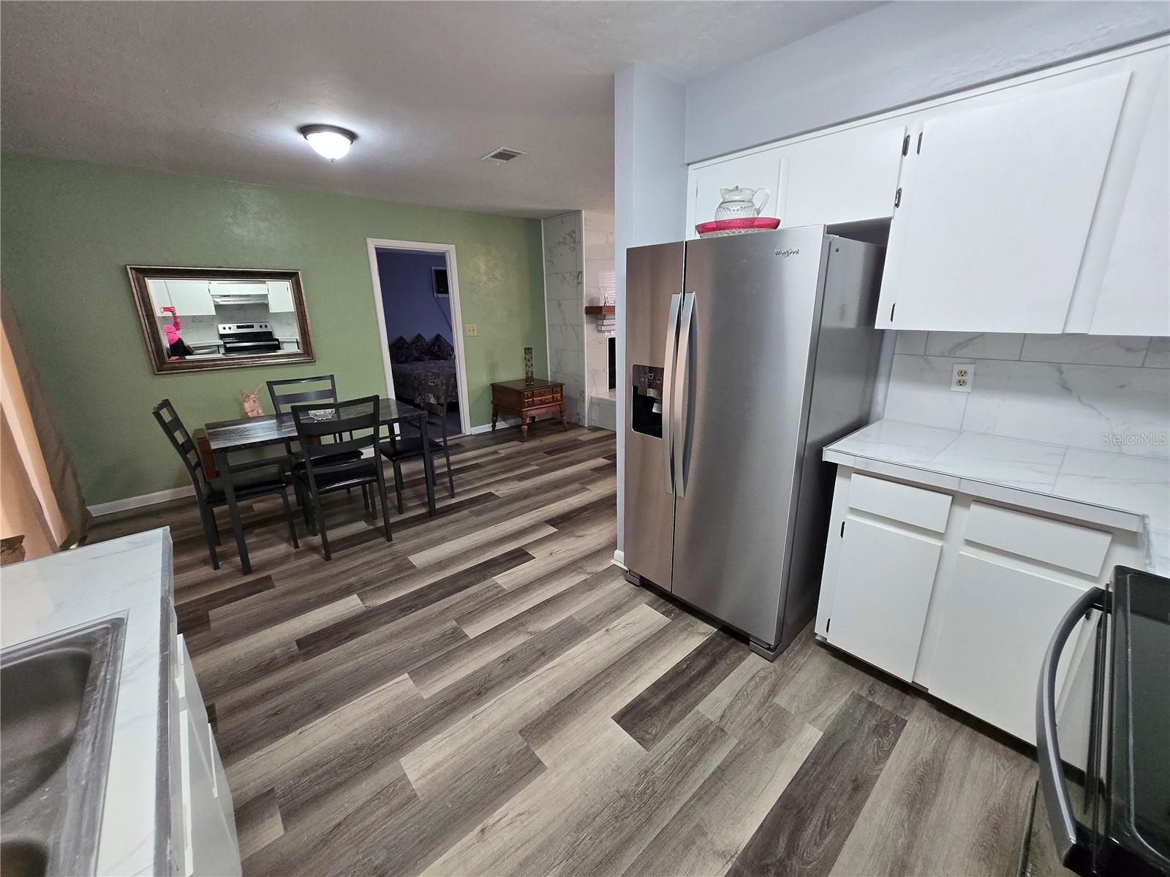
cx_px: 585
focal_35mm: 13
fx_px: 439
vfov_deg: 89.9
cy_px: 438
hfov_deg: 106.2
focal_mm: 1.7
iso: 125
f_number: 2.2
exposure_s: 1/60
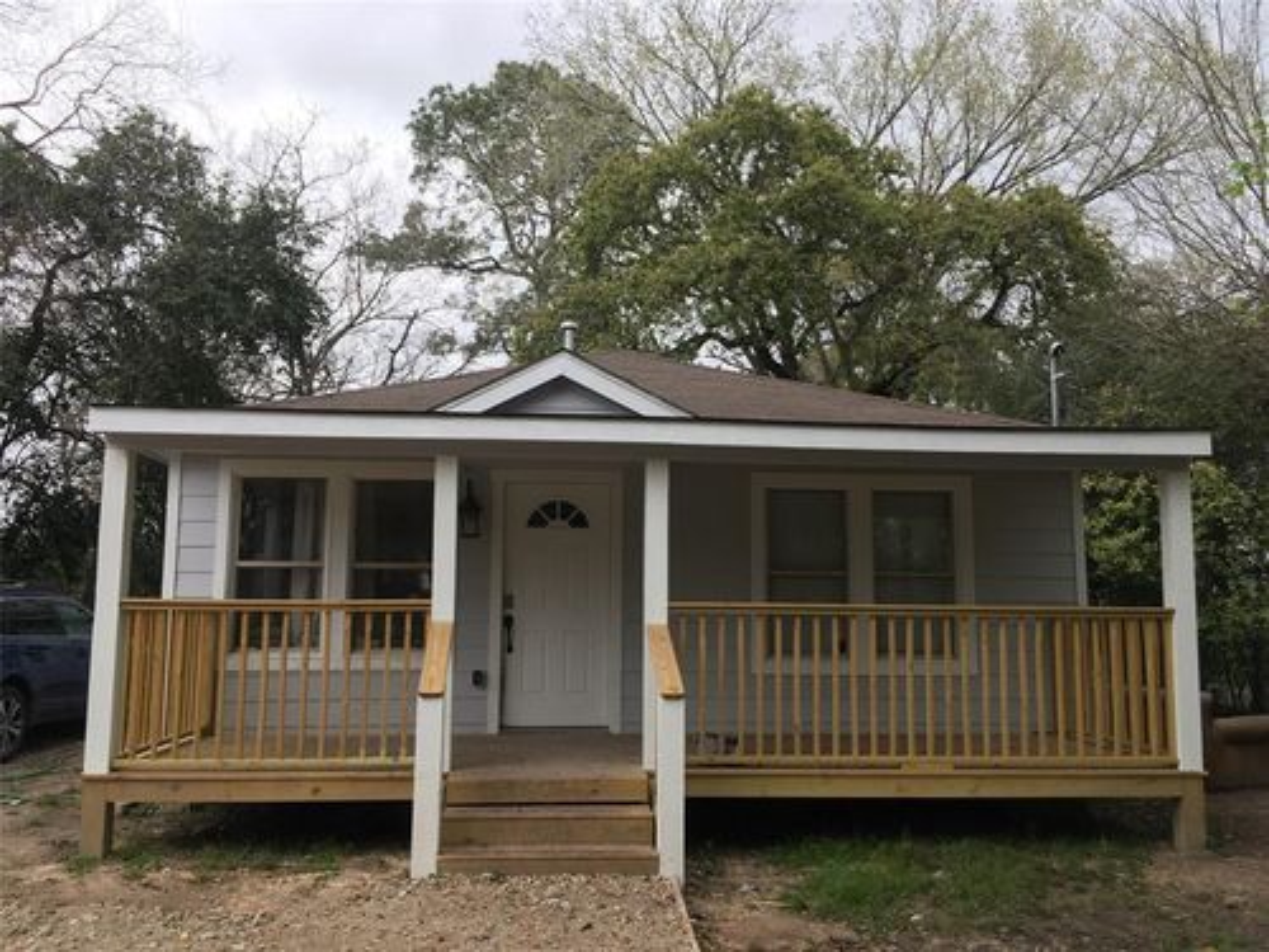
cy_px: 476
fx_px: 1063
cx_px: 634
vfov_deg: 48.2
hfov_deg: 61.7
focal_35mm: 29
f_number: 2.2
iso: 25
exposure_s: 1/120
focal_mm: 4.15
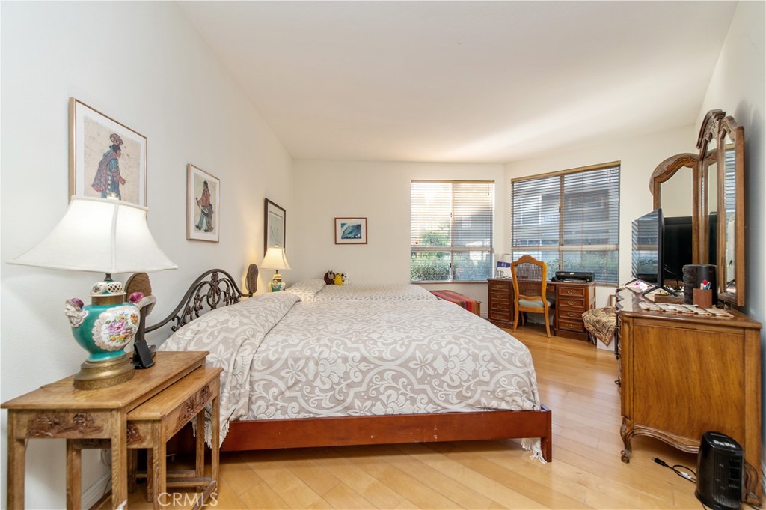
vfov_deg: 81.1
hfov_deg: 104.3
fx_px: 298
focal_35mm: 14
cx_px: 383
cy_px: 255
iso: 200
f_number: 4.5
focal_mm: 14
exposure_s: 1/60
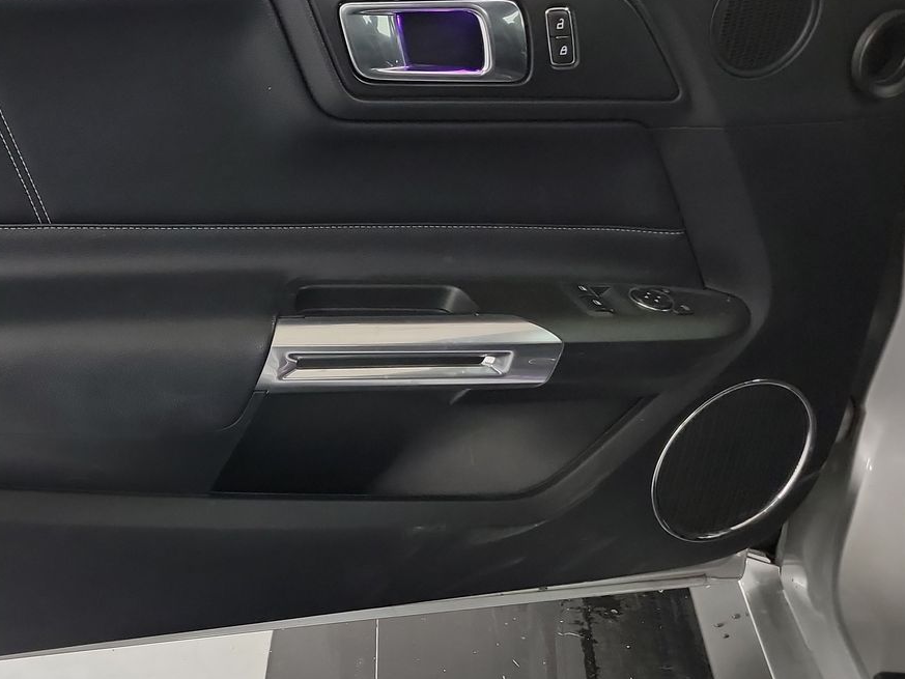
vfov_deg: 32.6
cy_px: 449
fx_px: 1150
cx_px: 106
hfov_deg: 40.0
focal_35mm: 44
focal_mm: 6.7
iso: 789
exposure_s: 1/59
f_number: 1.8
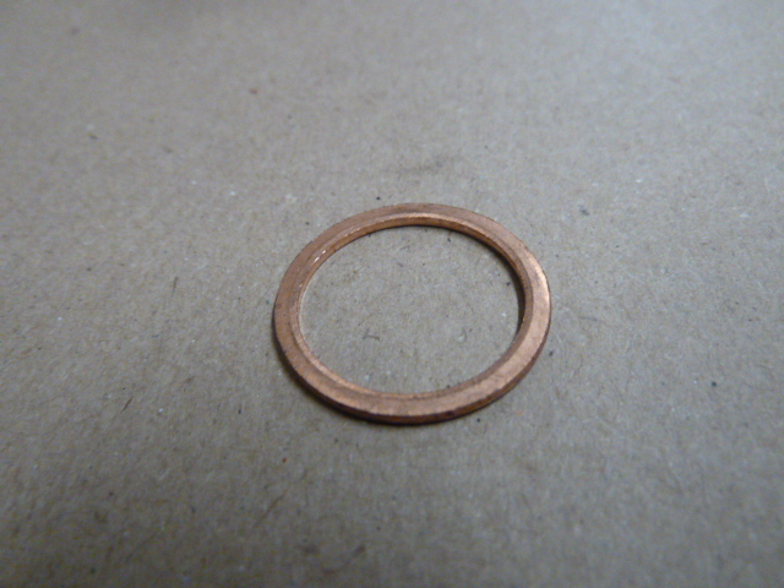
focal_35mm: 25
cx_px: 392
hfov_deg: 69.4
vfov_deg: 54.9
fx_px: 566
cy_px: 294
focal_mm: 4.1
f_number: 3.3
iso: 800
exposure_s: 1/40
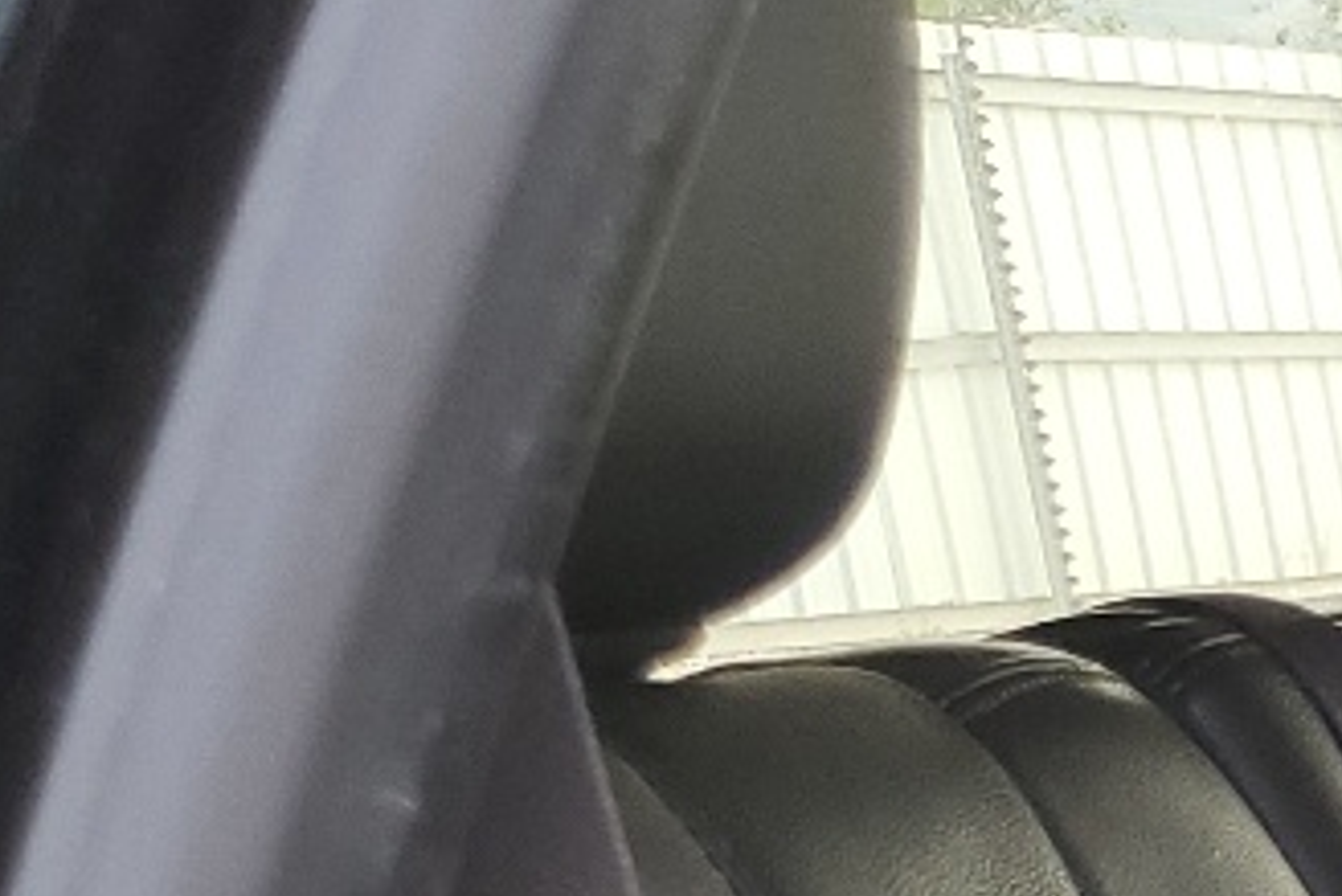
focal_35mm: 132
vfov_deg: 9.0
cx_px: 3179
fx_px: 4923
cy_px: 2373
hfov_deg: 12.4
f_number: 1.5
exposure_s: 1/120
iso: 59
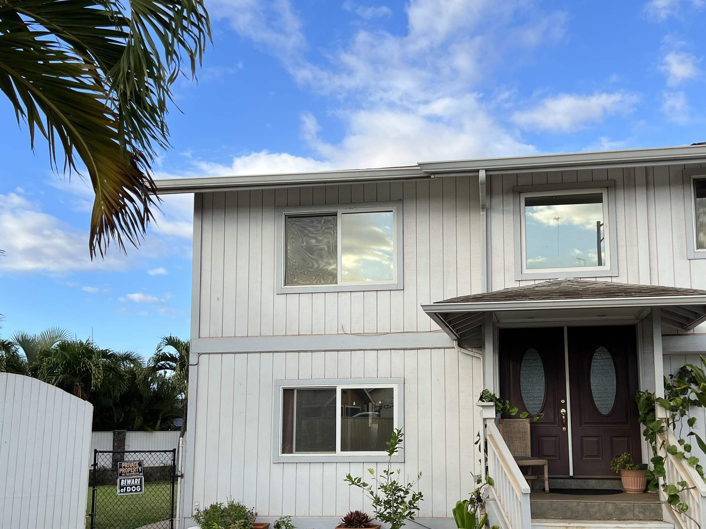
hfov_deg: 51.1
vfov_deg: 39.4
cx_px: 414
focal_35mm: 36
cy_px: 330
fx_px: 734
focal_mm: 5.7
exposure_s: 1/2208
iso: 50
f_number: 1.5
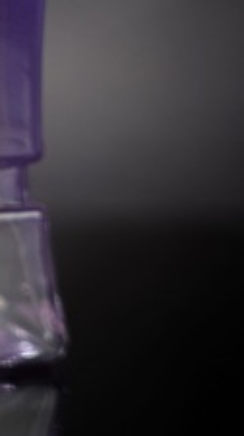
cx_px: -269
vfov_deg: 7.6
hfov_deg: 4.2
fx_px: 3243
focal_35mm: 281
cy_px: -47
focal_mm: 75
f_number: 3.2
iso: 100
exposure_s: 1/160
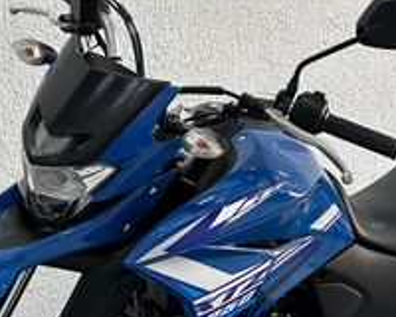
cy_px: 299
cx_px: 174
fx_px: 645
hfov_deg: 34.1
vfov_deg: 26.5
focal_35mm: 55
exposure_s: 1/60
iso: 160
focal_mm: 6.86
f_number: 1.78
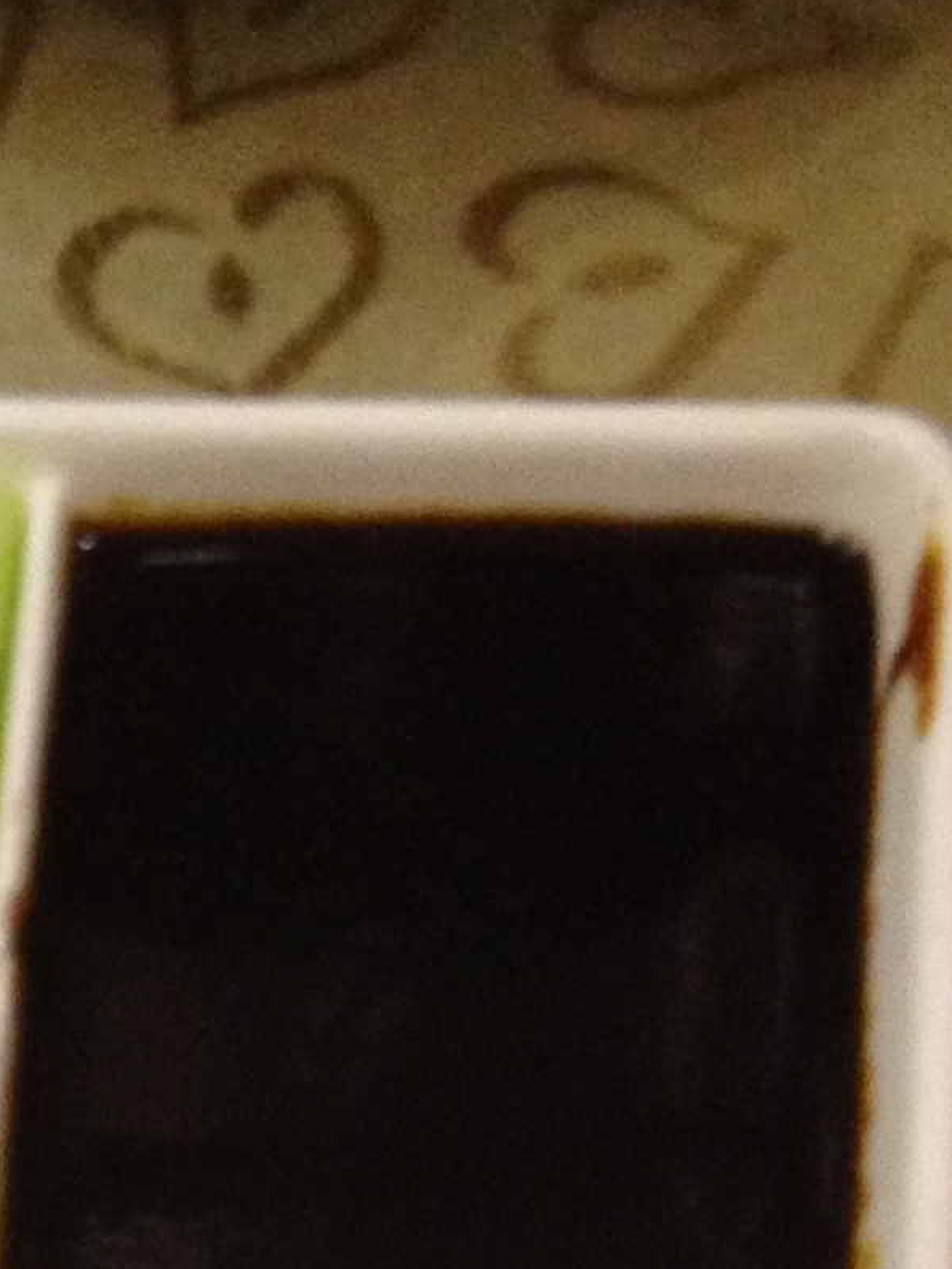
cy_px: 2349
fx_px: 5279
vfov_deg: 12.4
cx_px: -630
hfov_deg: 9.9
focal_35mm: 144
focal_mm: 4.28
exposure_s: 1/20
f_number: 2.4
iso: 250
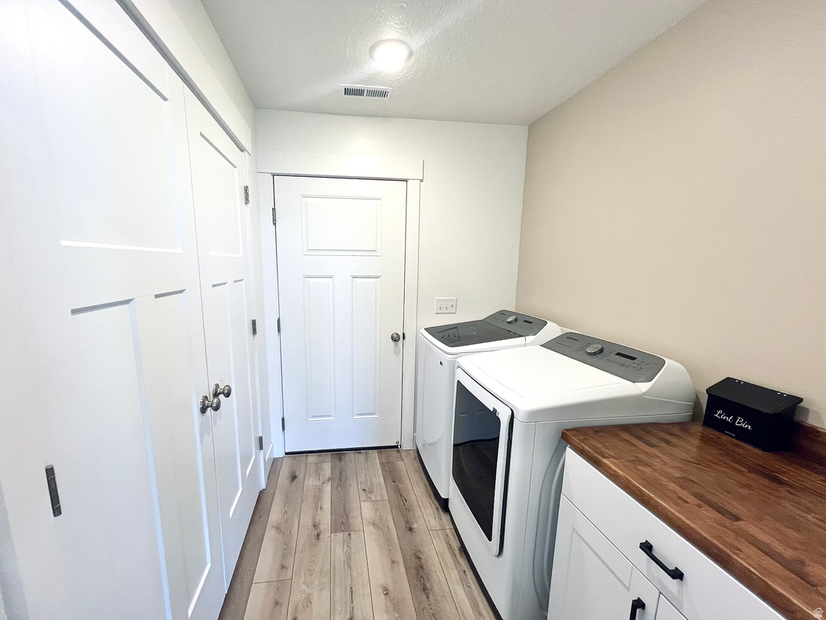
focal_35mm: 13
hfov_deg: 106.2
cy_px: 310
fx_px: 310
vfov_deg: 89.9
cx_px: 413
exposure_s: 1/120
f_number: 1.8
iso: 160
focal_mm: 1.57
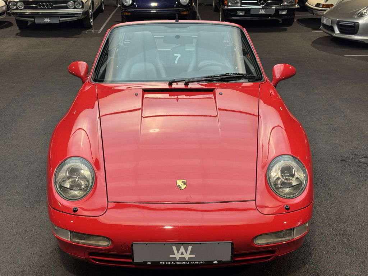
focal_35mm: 48
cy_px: 138
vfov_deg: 30.3
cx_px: 184
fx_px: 510
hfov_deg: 39.7
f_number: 1.78
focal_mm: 6.76
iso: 100
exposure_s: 1/100
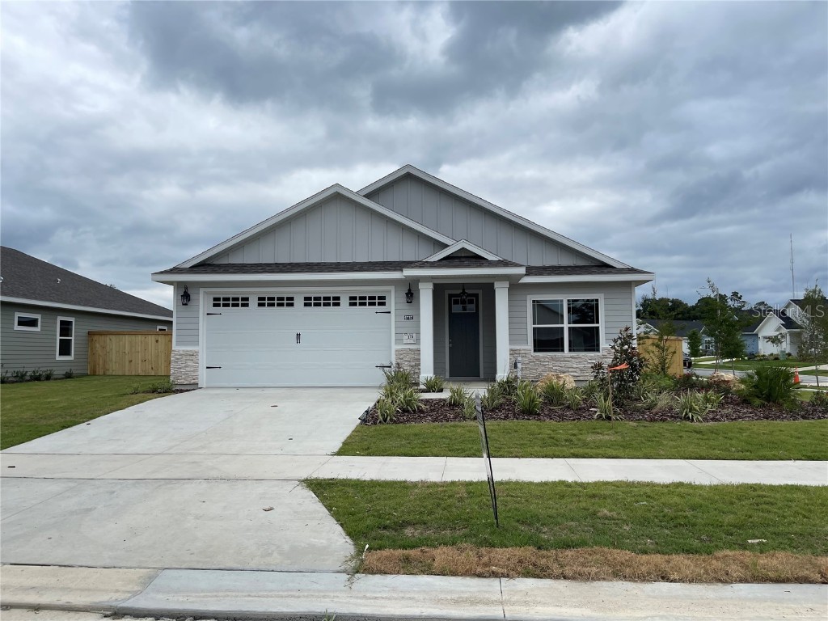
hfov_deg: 67.3
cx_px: 414
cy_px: 310
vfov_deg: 53.1
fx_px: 622
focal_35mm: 26
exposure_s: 1/3922
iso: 32
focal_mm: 5.1
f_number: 1.6
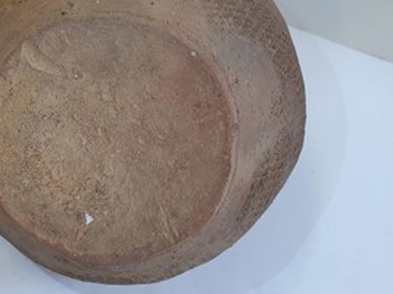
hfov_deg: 47.3
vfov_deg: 36.8
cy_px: 153
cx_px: 138
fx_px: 443
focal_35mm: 39
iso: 40
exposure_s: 1/50
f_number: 1.7
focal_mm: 3.93
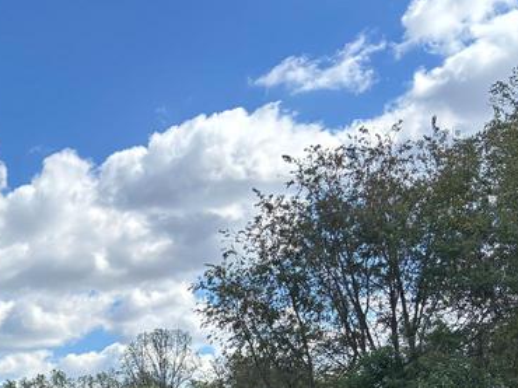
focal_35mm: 72
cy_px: 514
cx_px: -133
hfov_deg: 24.1
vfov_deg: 18.8
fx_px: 1077
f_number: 1.6
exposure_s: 1/1477
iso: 50
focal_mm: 5.96
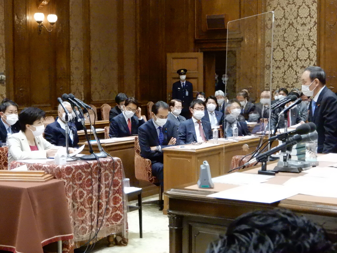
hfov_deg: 29.8
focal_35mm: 65
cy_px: 126
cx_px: 168
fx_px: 633
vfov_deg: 22.6
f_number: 4.5
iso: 3200
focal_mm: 11.6
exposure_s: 1/125
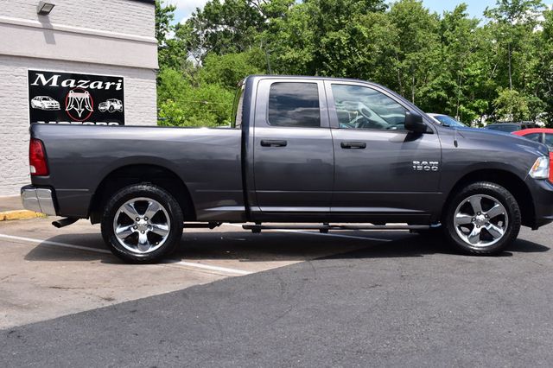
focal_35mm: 48
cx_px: 276
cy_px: 184
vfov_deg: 28.0
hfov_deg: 41.1
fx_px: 737
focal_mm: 32
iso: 400
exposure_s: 1/500
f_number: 11
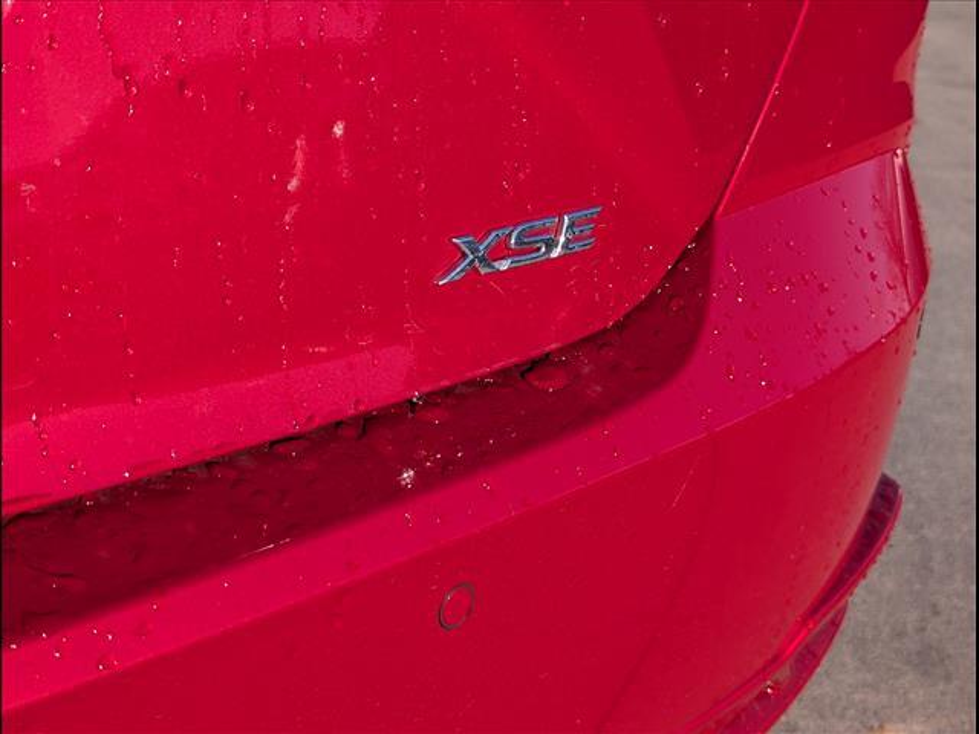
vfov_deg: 29.7
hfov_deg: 38.9
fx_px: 1386
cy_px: 367
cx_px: 490
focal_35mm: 49
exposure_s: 1/1111
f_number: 1.68
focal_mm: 6.9
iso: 22
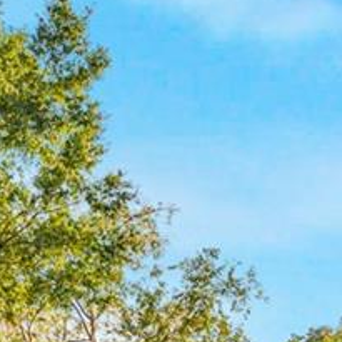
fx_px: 1185
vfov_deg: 14.3
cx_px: 370
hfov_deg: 16.0
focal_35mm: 106
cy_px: 637
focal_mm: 16
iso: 200
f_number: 9
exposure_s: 1/250
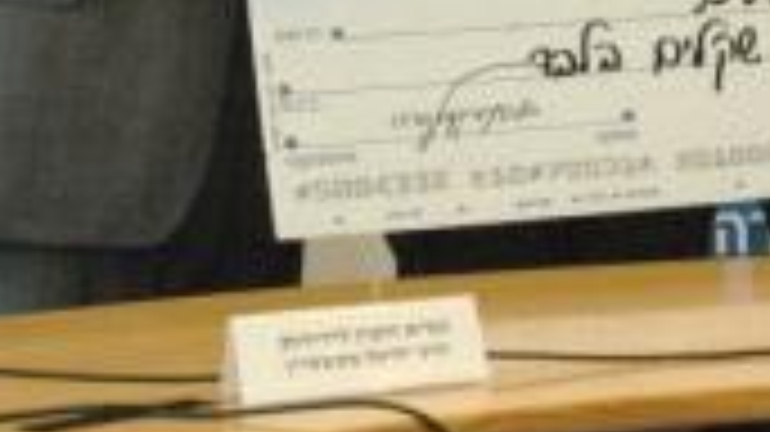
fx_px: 3184
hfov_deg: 13.6
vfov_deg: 7.7
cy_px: -176
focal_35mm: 156
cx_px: 716
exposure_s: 1/100
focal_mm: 38
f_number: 7.1
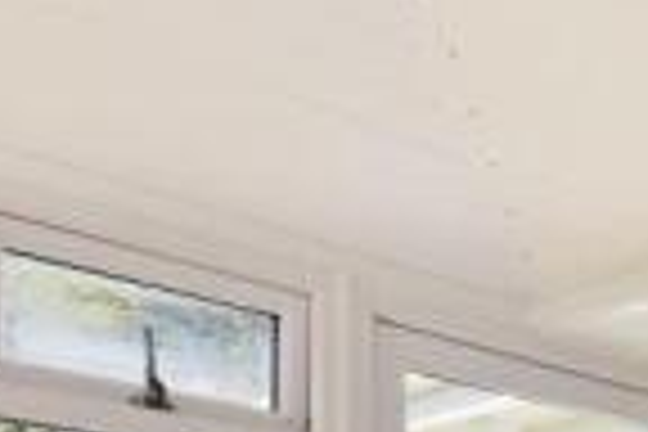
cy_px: 754
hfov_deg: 22.0
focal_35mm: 68
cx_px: 1078
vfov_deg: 16.9
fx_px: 1224
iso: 100
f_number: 7.1
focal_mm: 10
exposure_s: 1/200
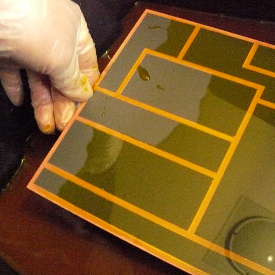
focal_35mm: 43
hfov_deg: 38.9
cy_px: 139
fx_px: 386
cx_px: 170
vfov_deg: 39.2
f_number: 2.8
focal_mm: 6
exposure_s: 1/20
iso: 1250
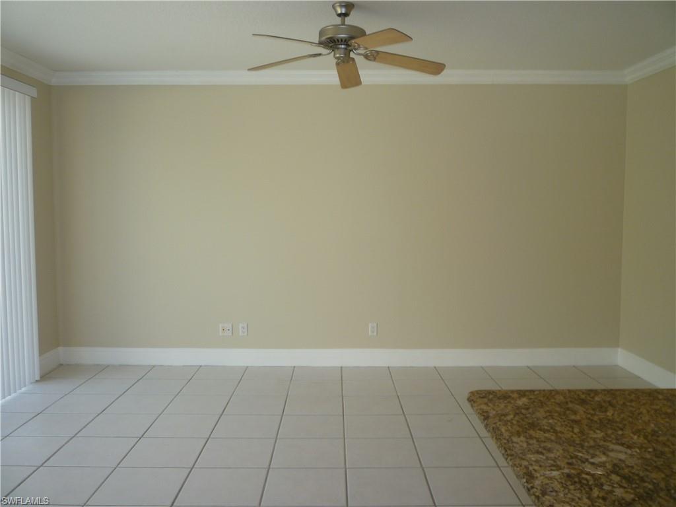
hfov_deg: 61.7
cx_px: 338
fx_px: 566
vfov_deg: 48.2
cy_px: 254
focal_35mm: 29
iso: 100
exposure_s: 1/30
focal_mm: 5.2
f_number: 3.3
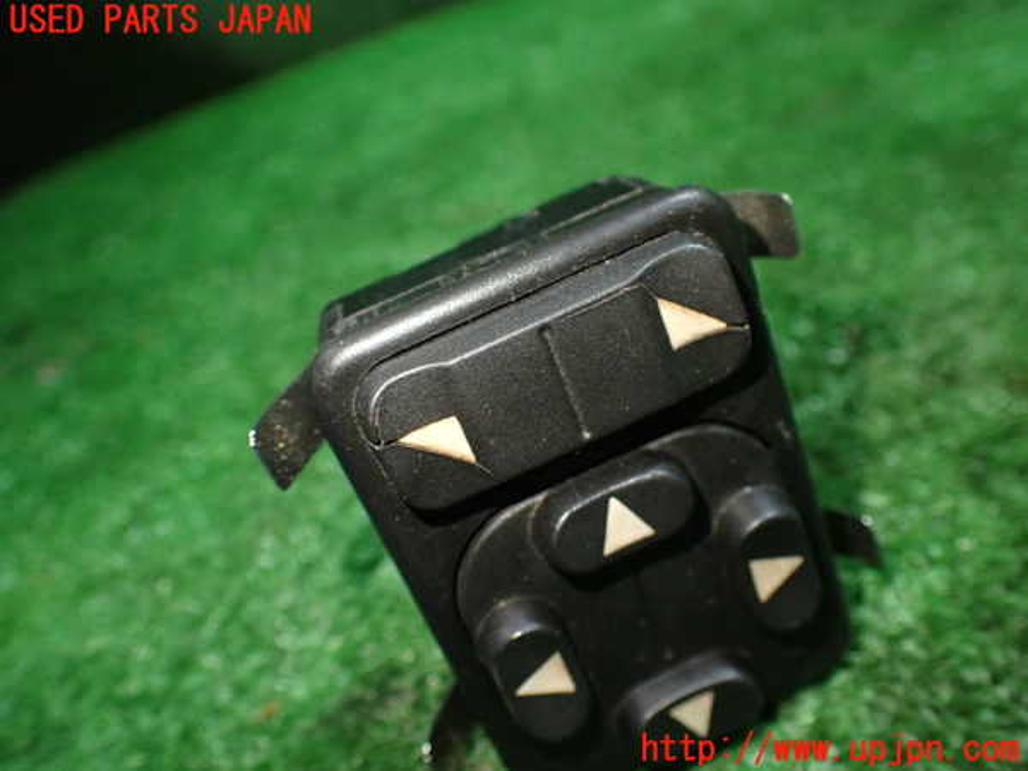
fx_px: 891
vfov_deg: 46.8
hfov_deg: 60.0
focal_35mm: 30
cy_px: 386
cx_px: 514
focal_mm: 5.4
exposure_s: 1/125
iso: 800
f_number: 2.3
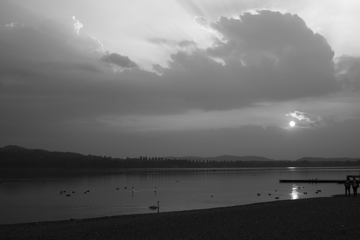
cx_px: 180
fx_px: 450
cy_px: 120
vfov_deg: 29.9
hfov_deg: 43.6
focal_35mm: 45
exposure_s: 1/160
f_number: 8
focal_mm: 30
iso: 200
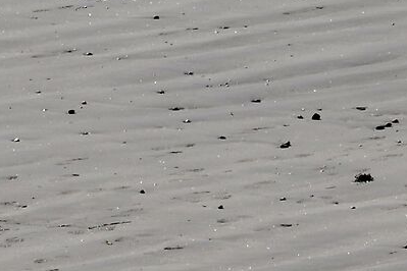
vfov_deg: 0.8
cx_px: 46
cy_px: -151
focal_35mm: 1624
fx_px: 18359
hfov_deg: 1.3
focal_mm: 270
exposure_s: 1/640
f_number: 10
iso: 100
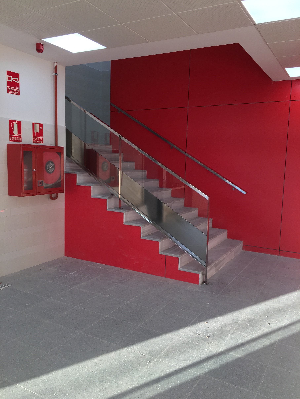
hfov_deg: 48.2
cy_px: 200
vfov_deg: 61.7
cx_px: 150
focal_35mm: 29
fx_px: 335
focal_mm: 4.15
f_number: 2.2
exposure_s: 1/50
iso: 25
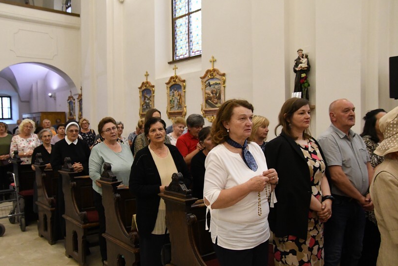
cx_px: 195
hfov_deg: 55.8
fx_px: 376
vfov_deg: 38.9
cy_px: 132
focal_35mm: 34
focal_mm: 22
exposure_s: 1/125
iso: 6400
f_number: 5.6
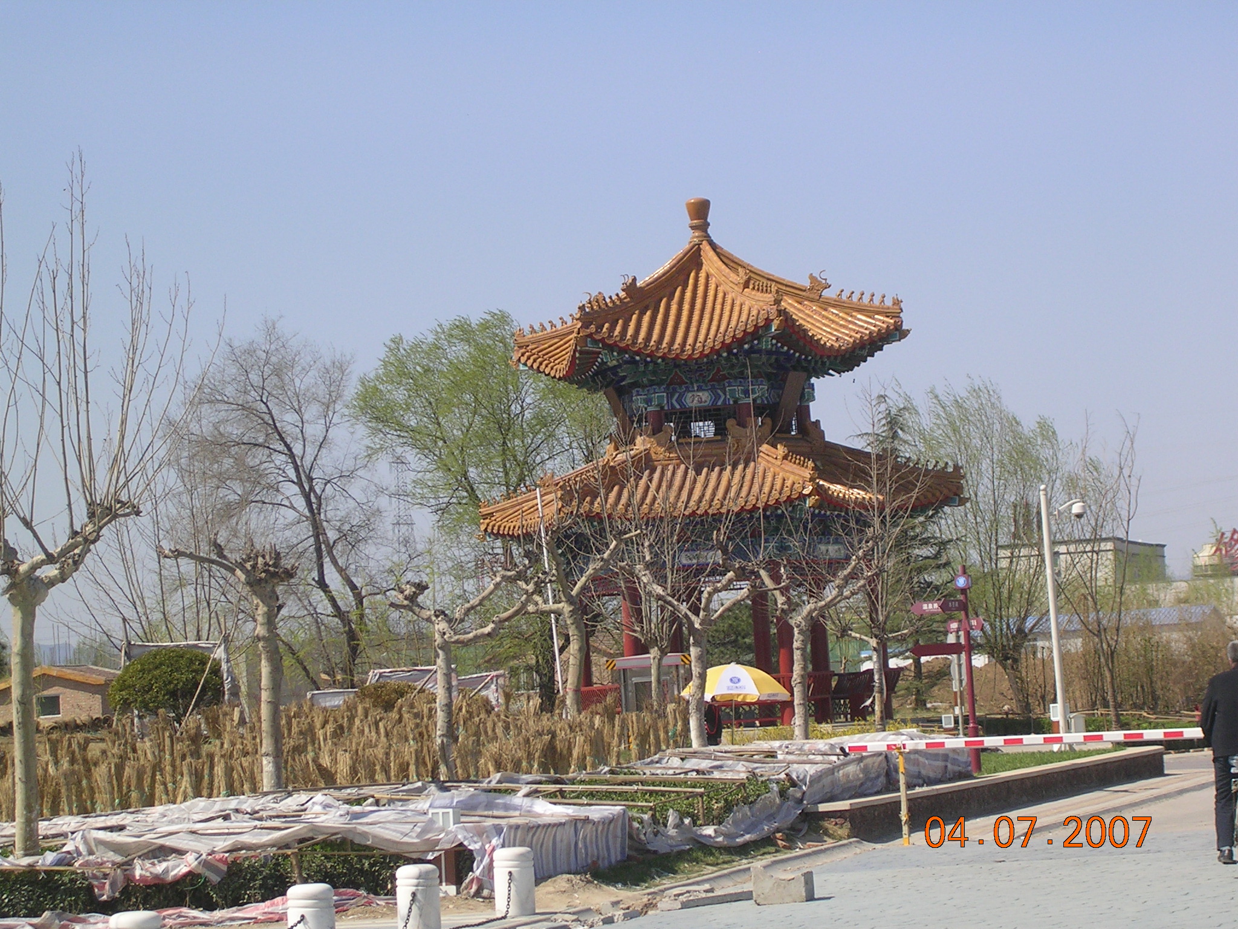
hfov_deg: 17.1
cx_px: 619
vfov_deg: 12.9
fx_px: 4113
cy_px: 464
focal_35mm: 115
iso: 50
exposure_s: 1/456
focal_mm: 17.4
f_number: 4.9
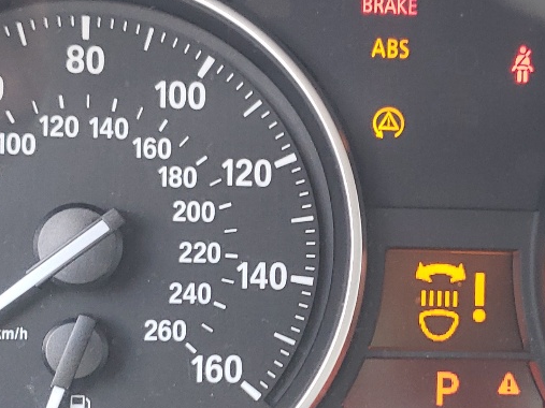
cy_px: 243
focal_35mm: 82
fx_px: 1291
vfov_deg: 18.0
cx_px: 385
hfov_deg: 23.7
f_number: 1.5
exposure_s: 1/60.2
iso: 91
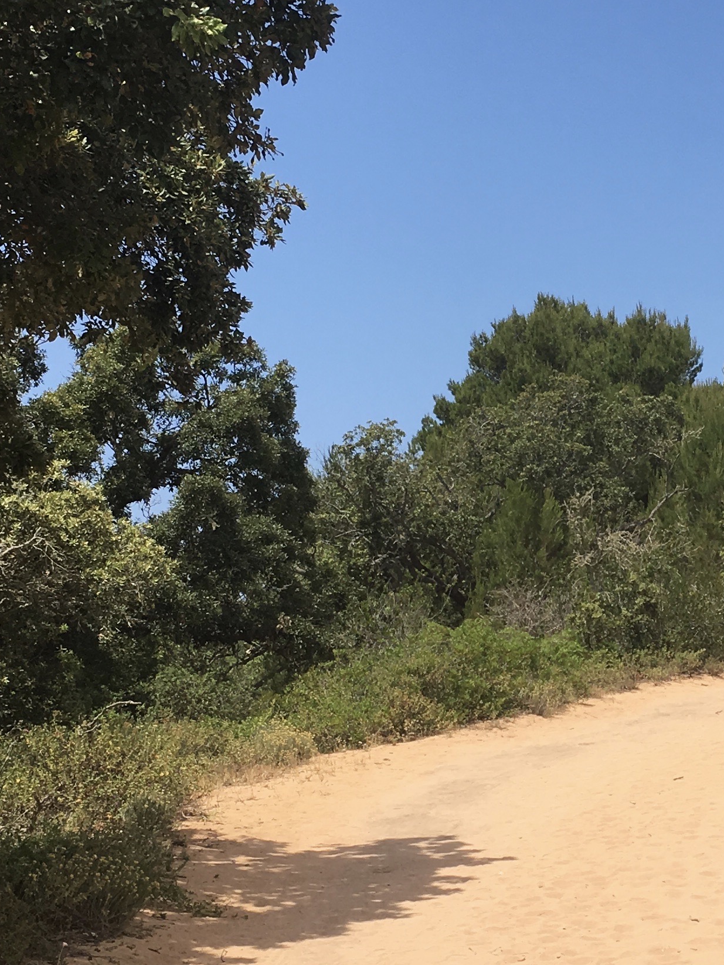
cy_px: 571
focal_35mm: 71
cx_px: 615
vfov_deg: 27.4
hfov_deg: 20.4
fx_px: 1980
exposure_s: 1/1672
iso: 25
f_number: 2.2
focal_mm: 4.15
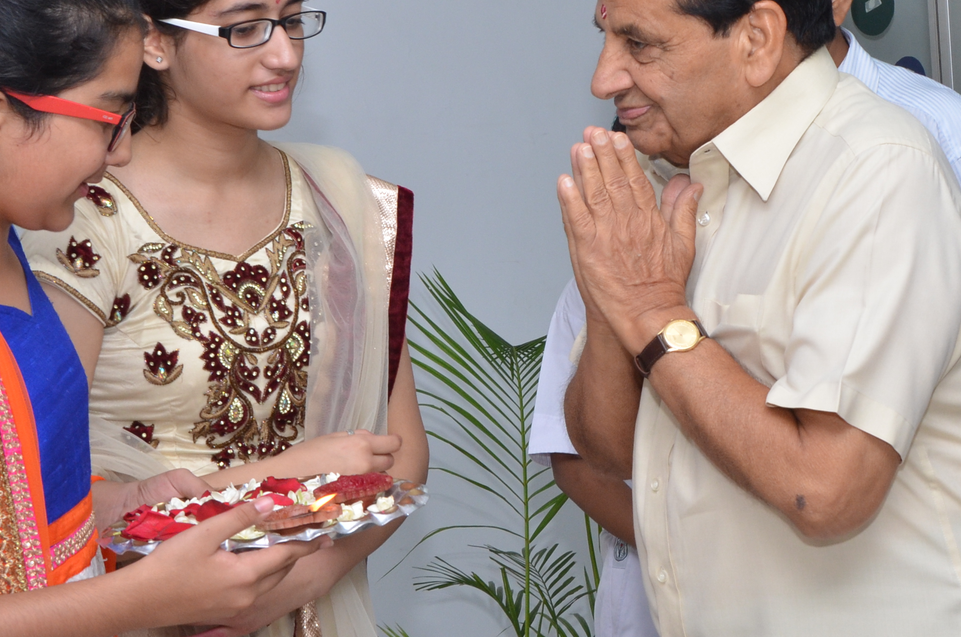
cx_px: 719
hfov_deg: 18.7
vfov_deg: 12.5
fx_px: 2903
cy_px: 151
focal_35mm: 109
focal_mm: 38
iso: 640
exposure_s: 1/125
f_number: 11
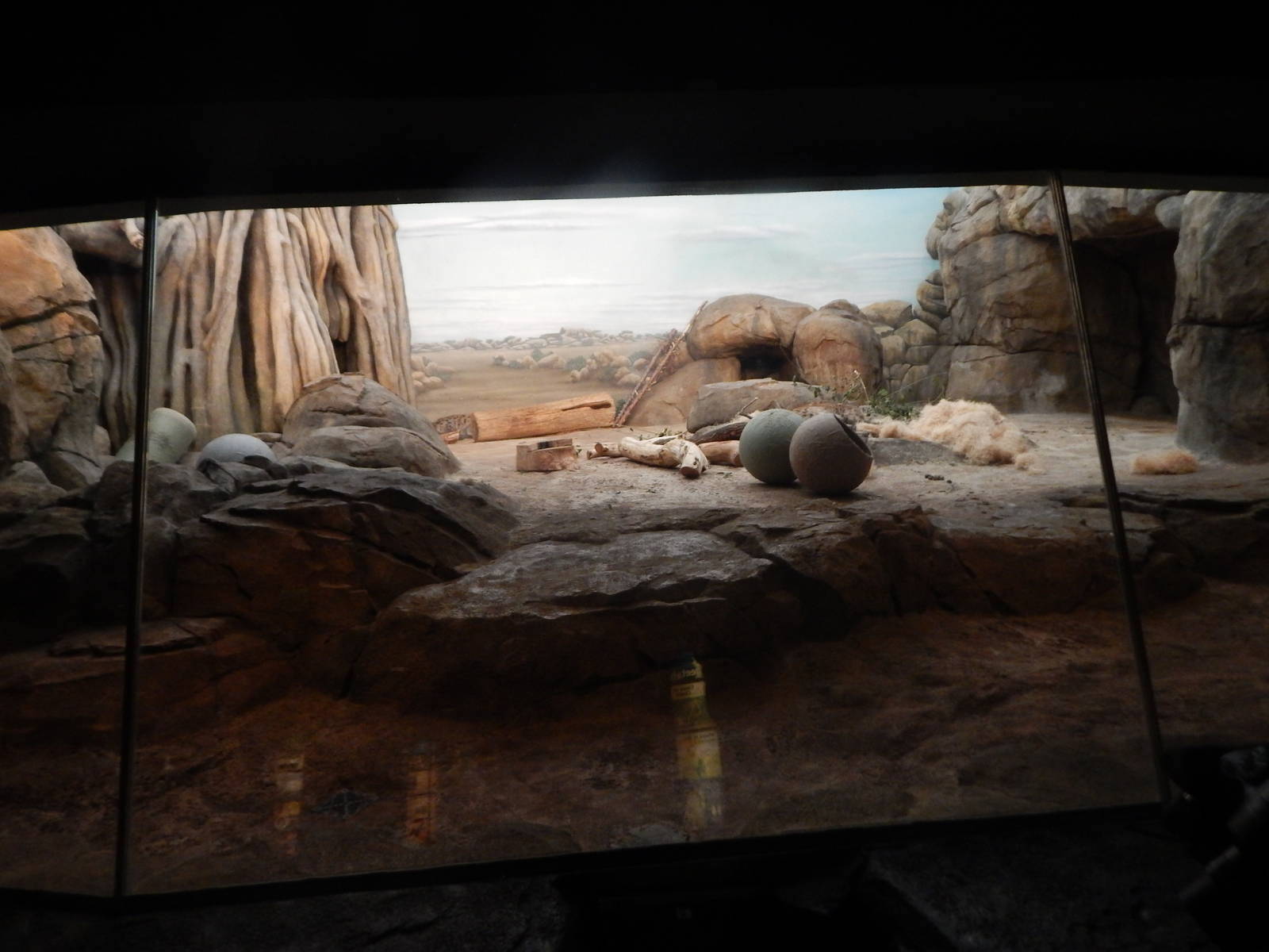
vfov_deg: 61.1
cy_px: 476
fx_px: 807
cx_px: 634
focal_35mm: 22
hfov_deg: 76.4
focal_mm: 4
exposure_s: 1/100
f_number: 3
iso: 400
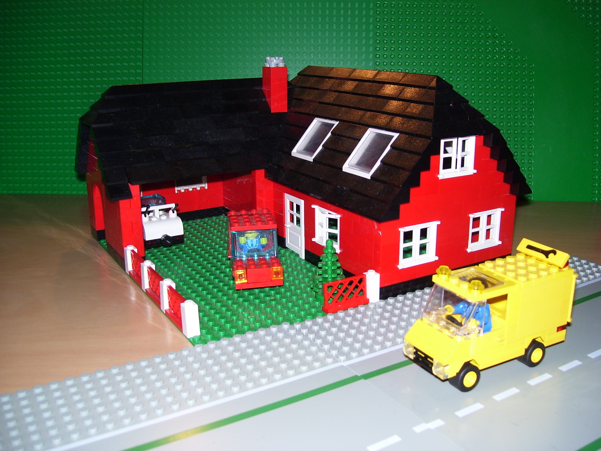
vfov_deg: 39.7
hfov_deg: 51.4
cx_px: 300
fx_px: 625
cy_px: 226
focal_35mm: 36
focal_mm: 6
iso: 80
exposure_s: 1/60
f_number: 2.7
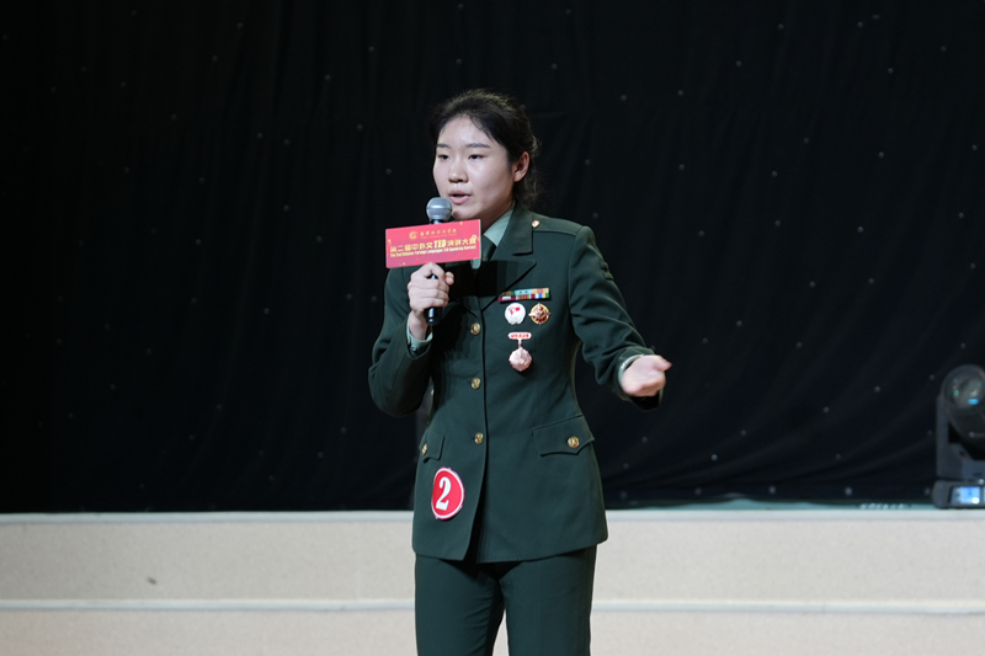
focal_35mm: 98
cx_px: 492
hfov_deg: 20.8
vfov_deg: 14.0
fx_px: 2681
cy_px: 328
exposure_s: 1/100
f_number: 4
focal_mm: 98
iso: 400
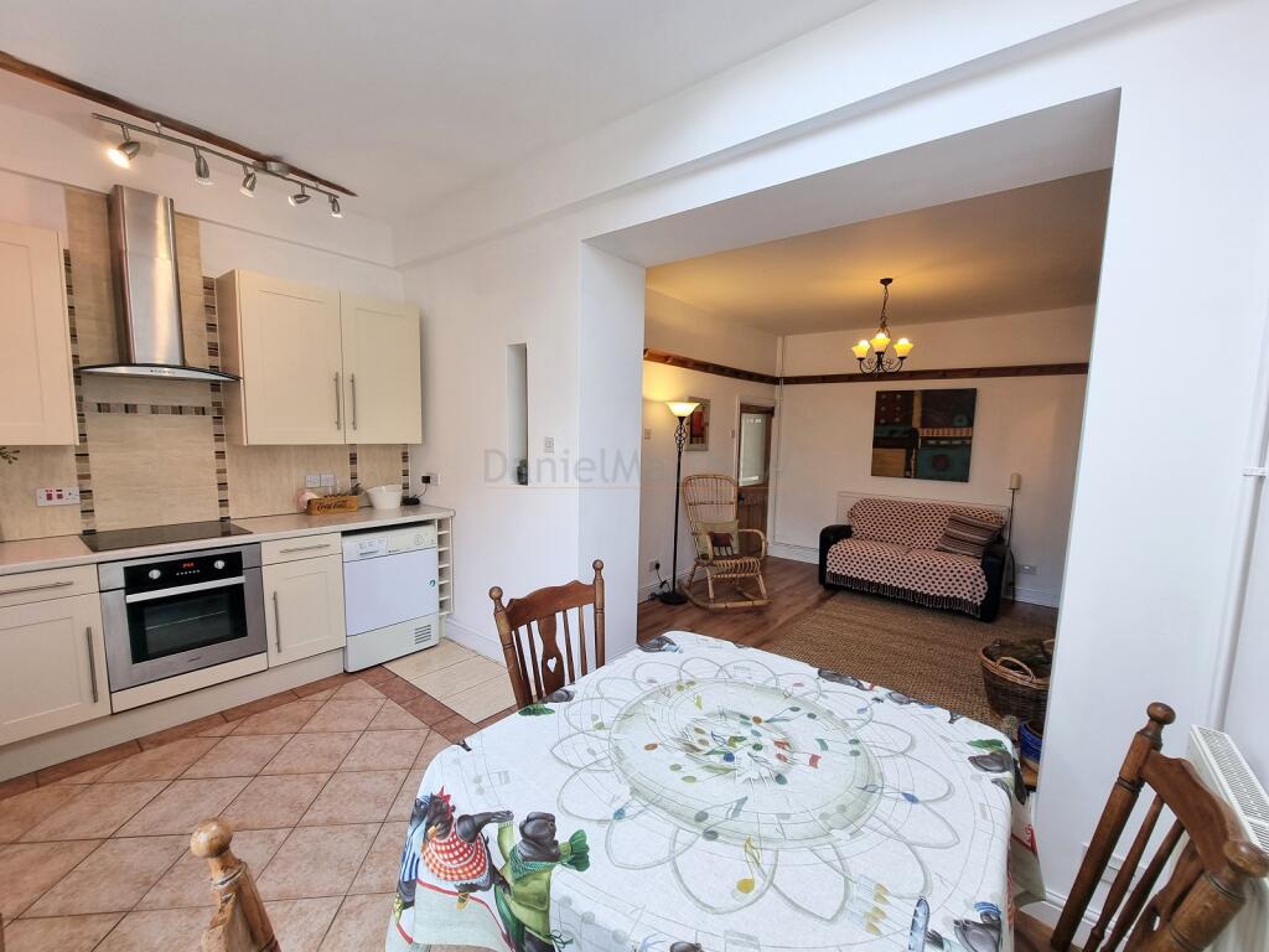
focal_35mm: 13
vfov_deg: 89.9
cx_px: 634
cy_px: 476
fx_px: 477
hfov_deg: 106.2
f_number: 2.2
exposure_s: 1/60
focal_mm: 2.2
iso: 50
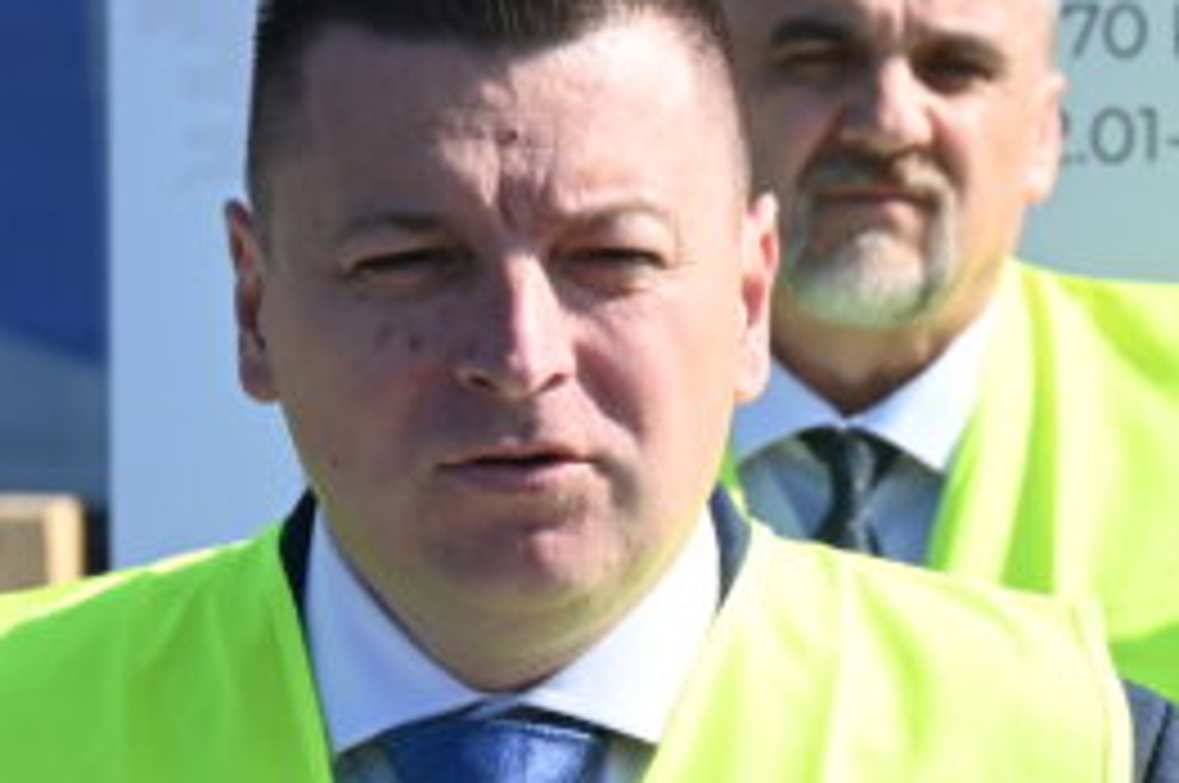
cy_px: 844
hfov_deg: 7.0
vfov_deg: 4.7
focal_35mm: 293
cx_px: 842
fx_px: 9584
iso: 100
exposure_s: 1/320
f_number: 6
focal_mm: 75
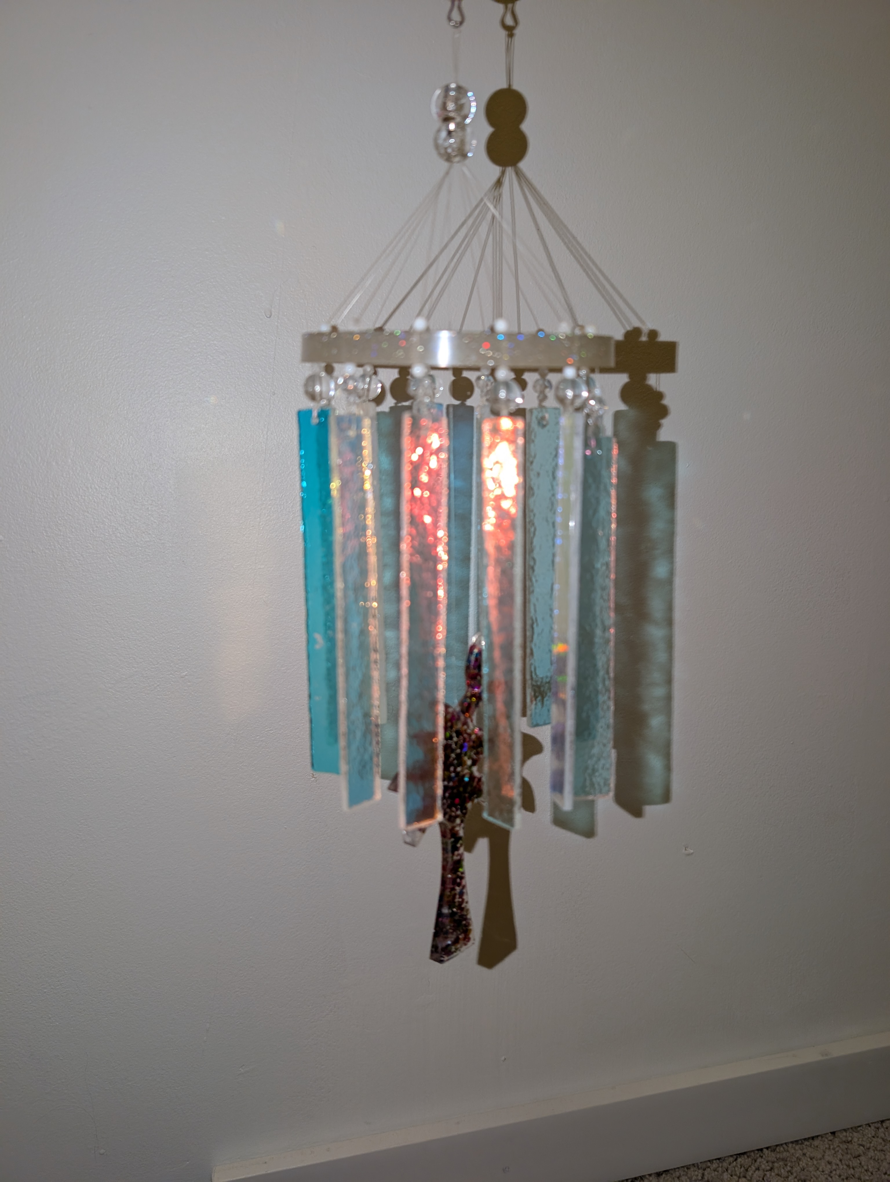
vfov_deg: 71.5
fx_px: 821
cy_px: 591
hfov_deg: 56.9
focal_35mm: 24
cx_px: 445
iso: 125
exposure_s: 1/120
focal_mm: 6.9
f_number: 1.68
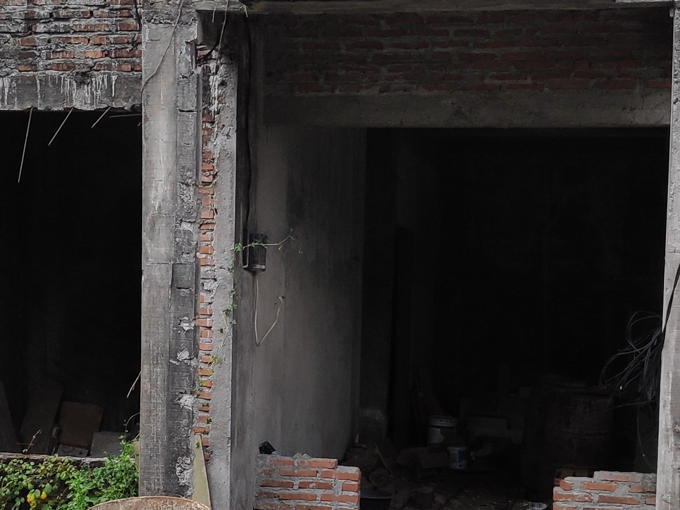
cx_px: 335
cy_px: 358
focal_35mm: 56
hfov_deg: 34.3
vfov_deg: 25.9
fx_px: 1100
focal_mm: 3.94
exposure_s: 1/1274
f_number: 1.9
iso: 100
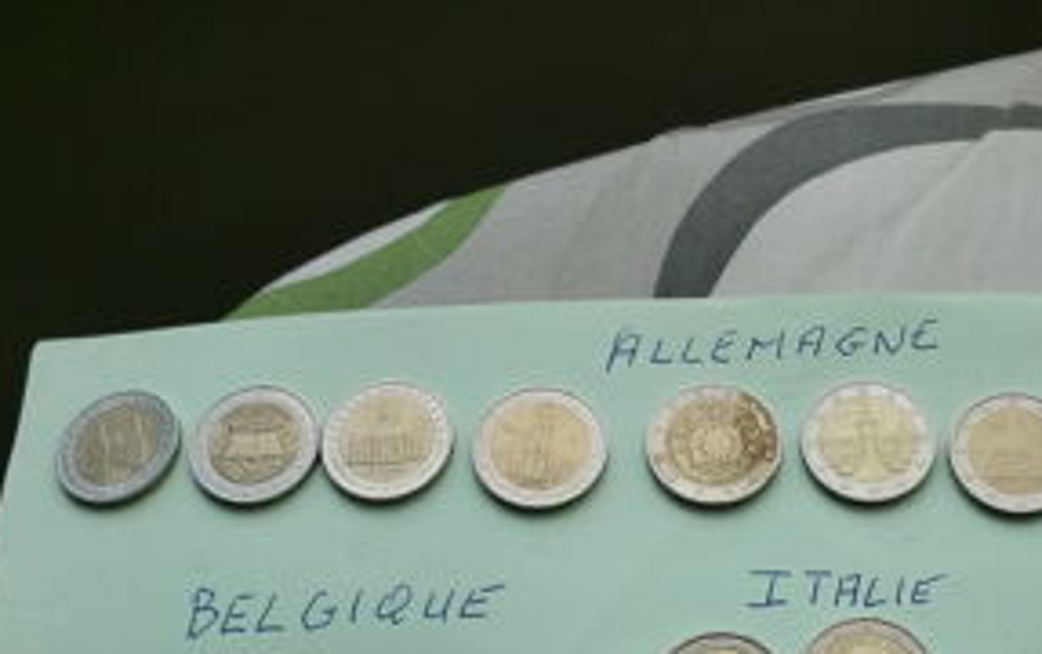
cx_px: 737
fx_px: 1762
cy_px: 585
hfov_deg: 32.5
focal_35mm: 62
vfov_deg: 20.6
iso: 64
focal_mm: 6.3
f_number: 3.1
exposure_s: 1/400
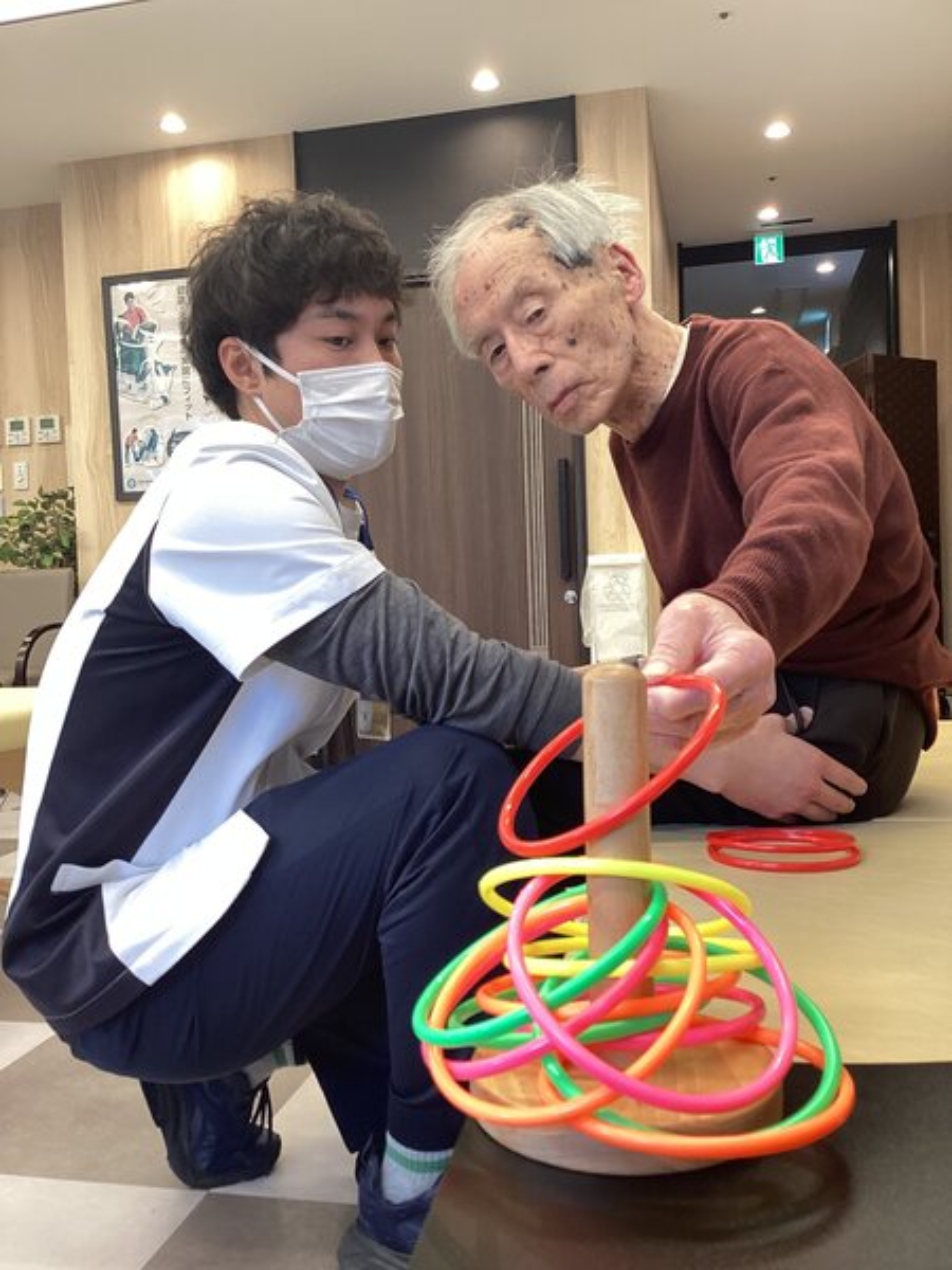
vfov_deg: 58.4
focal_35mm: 31
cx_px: 476
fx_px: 1137
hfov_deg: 45.4
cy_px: 635
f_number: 2.4
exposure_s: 1/50
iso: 80
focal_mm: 3.3
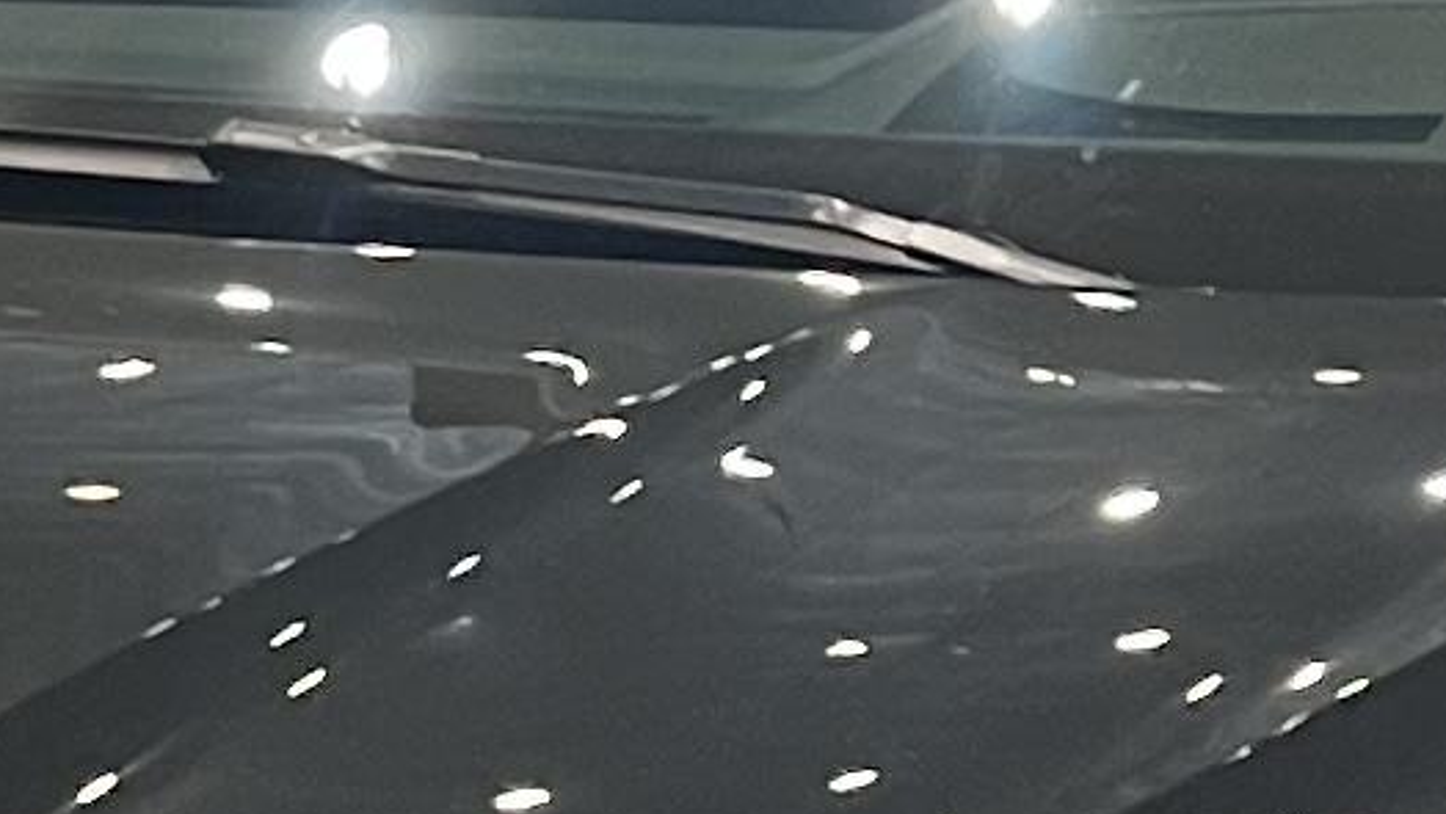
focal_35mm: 218
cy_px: 831
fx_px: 8360
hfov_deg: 9.8
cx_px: -58
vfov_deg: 5.6
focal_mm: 5.7
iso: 100
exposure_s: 1/50
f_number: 1.5
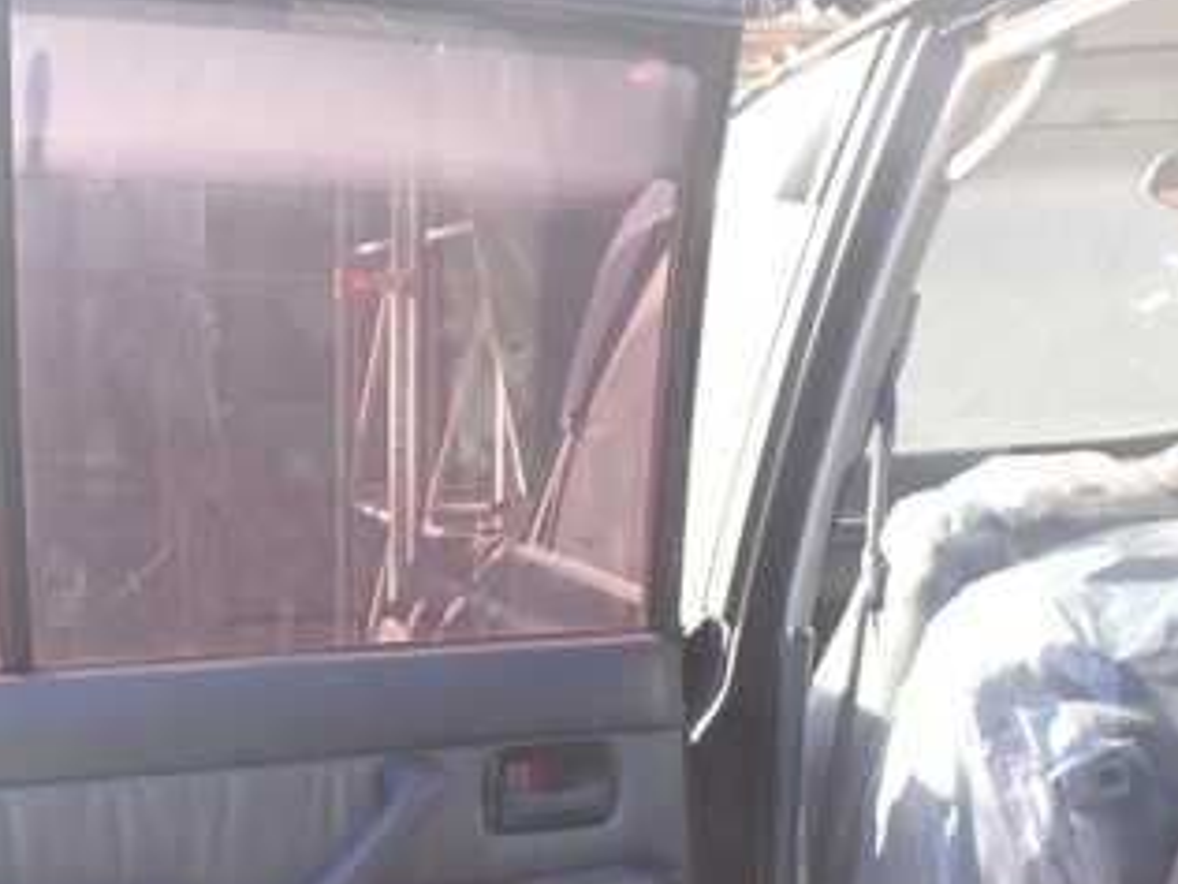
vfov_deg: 25.3
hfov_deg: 32.9
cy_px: 690
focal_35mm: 57
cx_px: 250
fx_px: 1940
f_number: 3.2
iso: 100
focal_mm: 5.4
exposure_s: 1/125
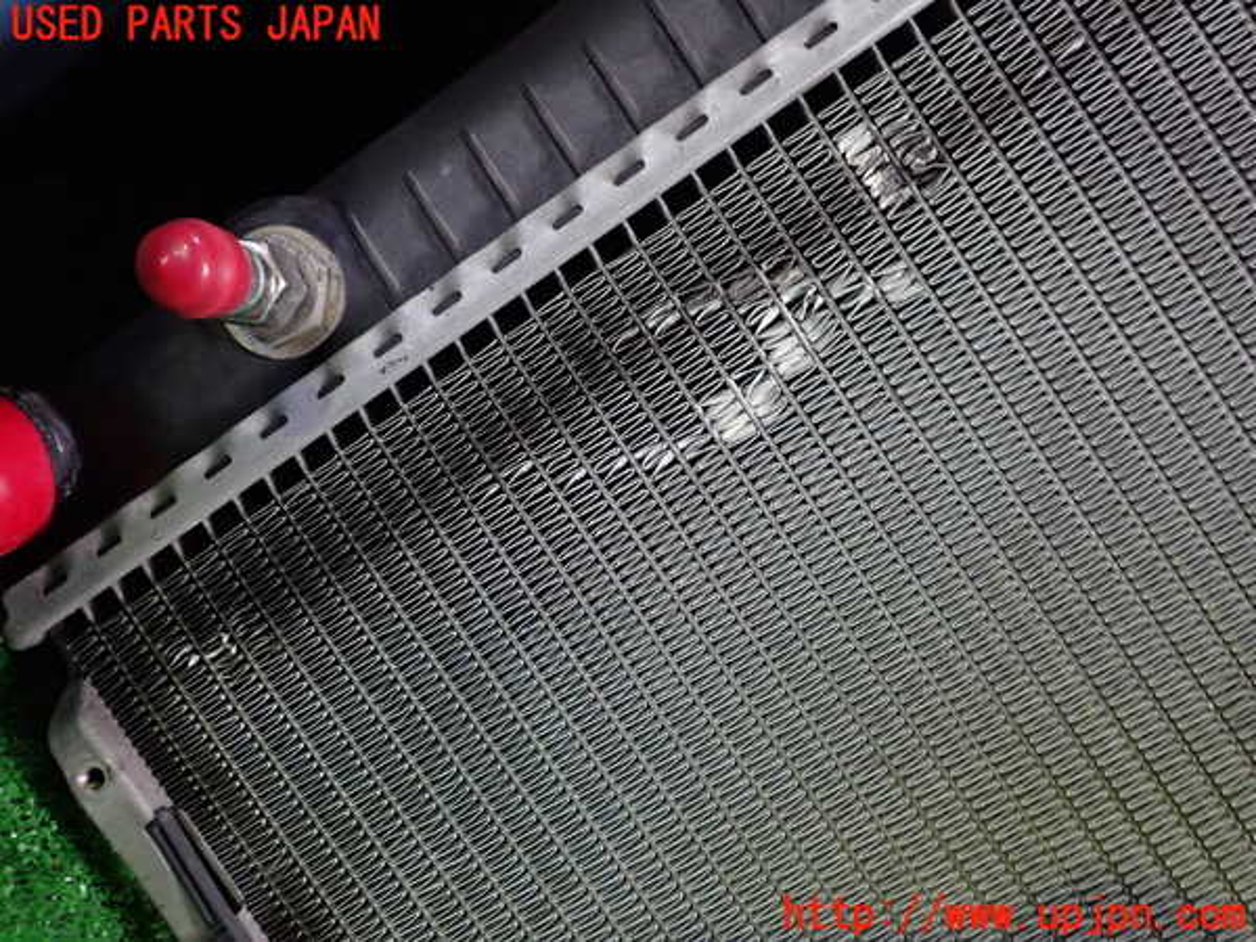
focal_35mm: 30
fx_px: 1089
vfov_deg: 46.8
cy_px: 471
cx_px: 628
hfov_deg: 60.0
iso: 320
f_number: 2.3
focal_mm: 5.4
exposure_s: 1/30
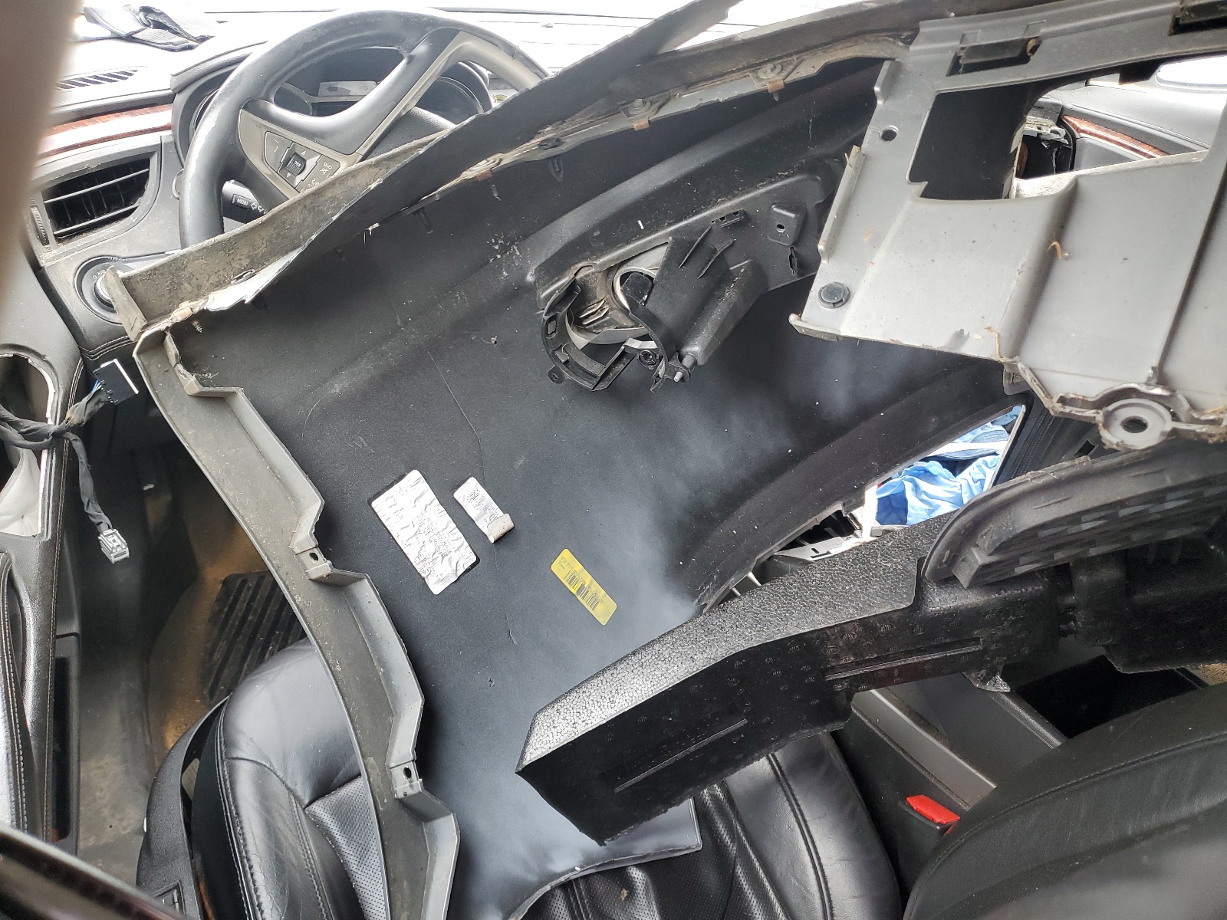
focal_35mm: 26
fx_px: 922
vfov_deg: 53.1
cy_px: 460
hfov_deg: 67.3
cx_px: 614
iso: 74
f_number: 1.5
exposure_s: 1/60.2
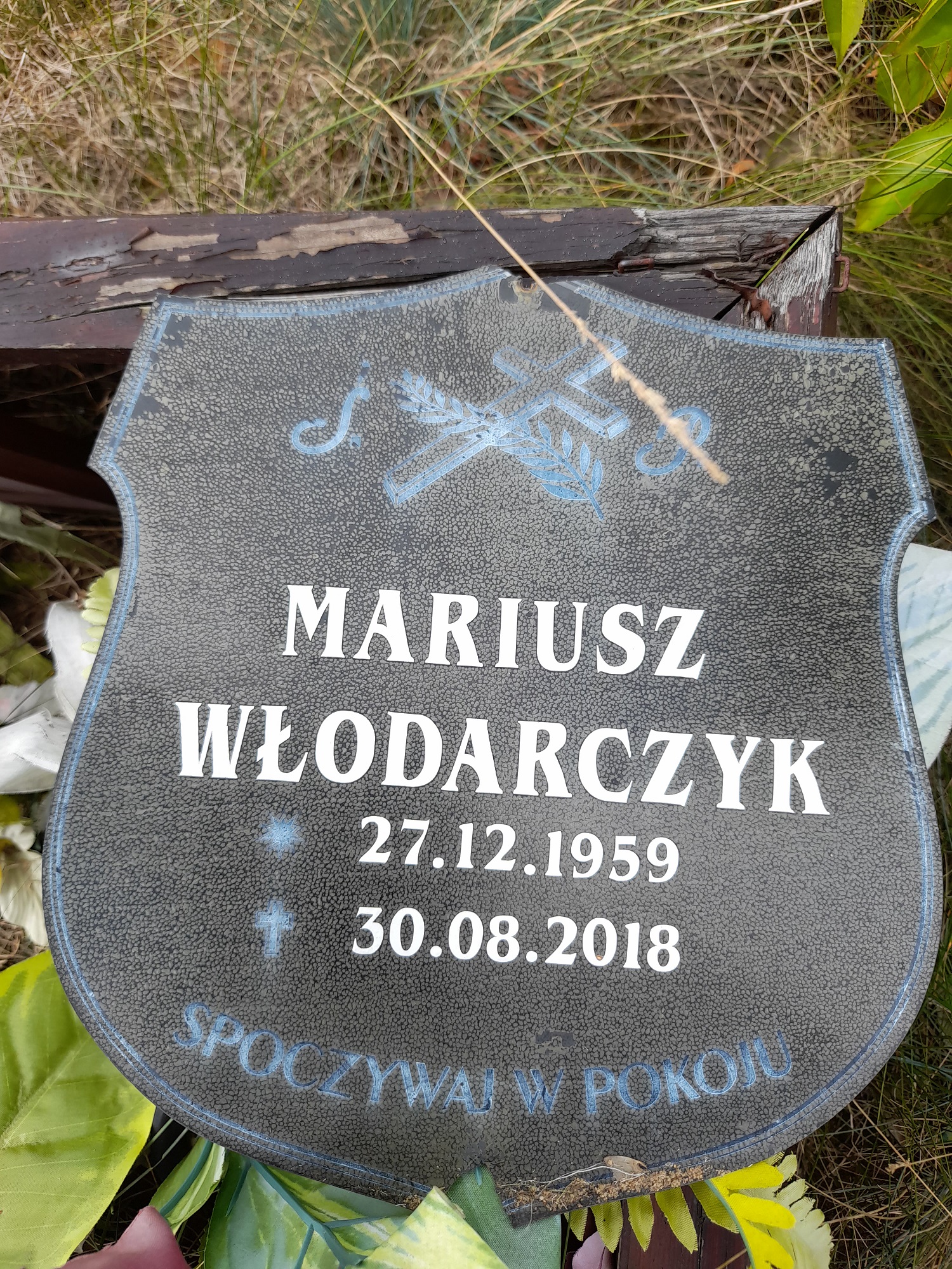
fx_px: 917
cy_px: 634
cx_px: 476
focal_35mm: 25
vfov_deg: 69.4
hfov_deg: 54.9
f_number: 2
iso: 20
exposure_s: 1/142
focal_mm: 4.6
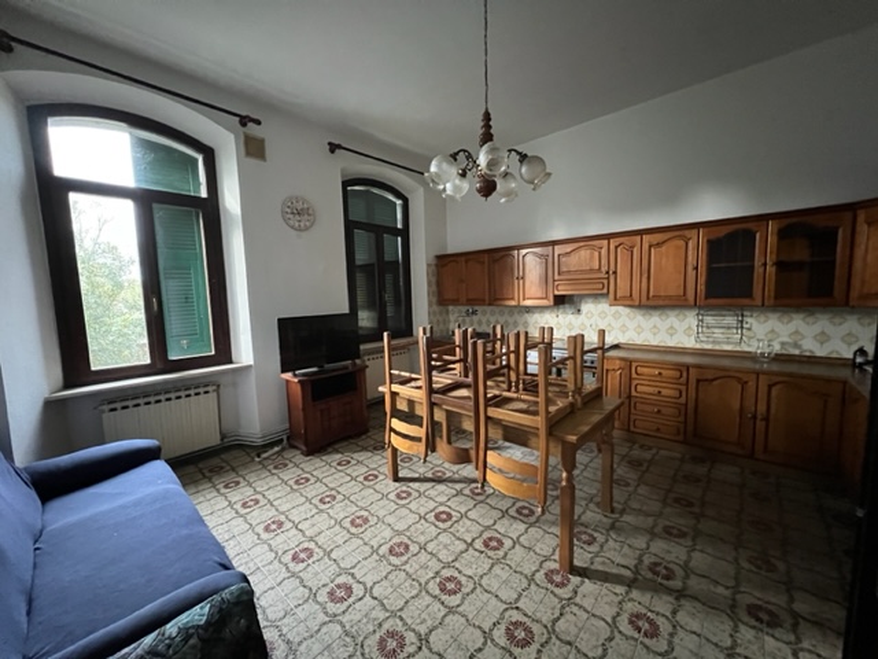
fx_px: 330
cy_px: 330
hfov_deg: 106.2
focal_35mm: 13
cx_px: 439
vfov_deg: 89.9
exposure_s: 1/39
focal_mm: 1.57
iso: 1250
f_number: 1.8
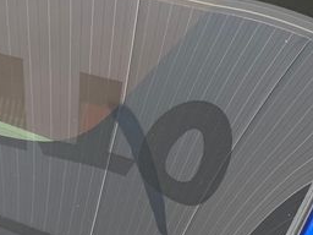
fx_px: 940
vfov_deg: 14.2
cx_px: -57
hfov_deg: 18.0
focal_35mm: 104
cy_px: 84
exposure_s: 1/350
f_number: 1.8
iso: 25
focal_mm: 4.25
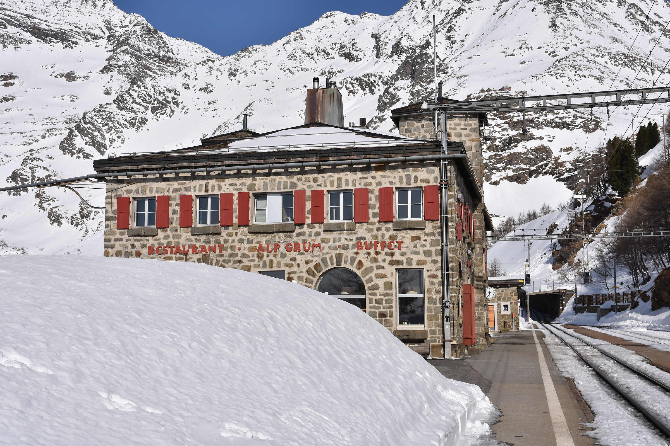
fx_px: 865
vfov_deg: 28.9
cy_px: 223
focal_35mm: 46
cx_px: 335
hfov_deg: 42.3
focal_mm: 31
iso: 100
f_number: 8
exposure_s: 1/640
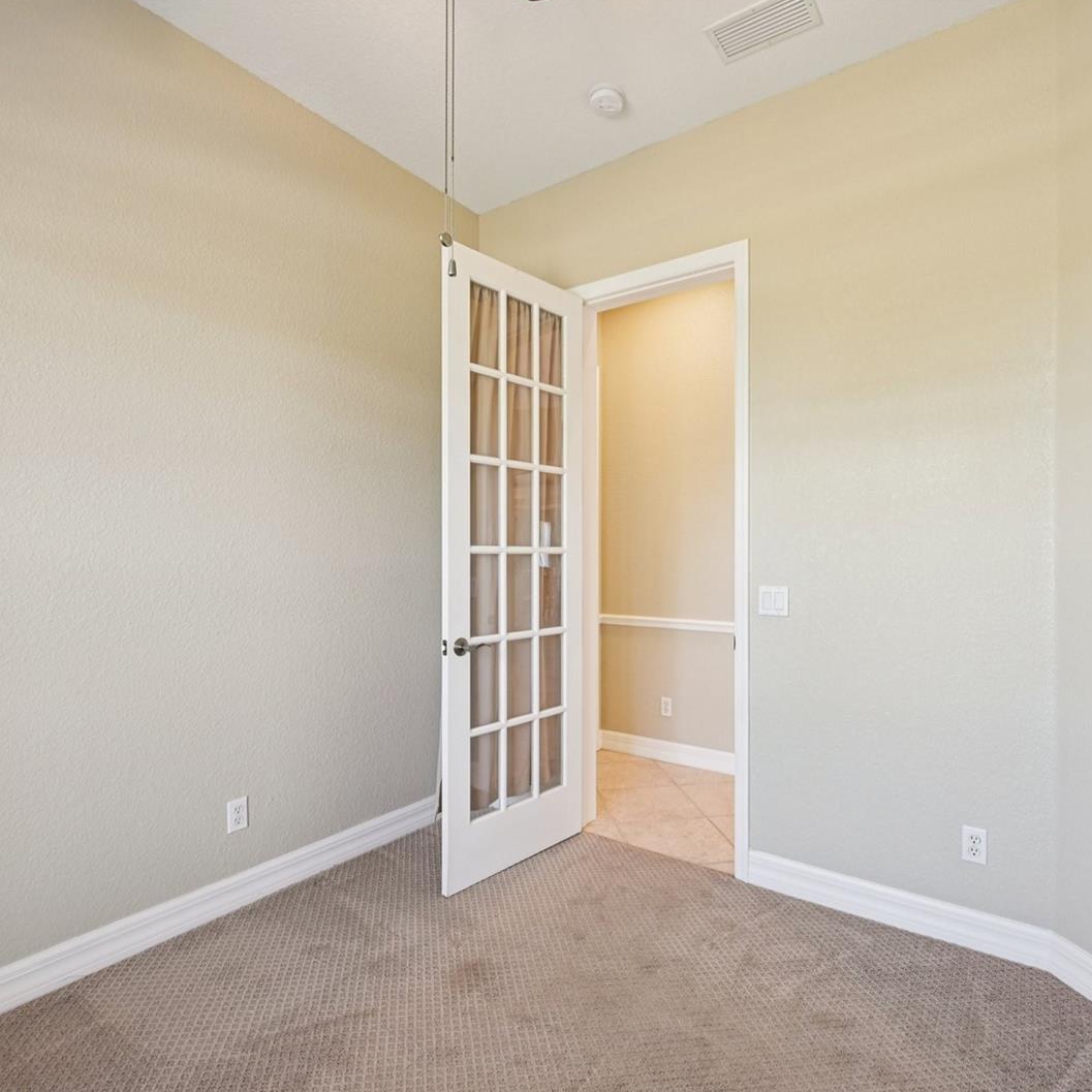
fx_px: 642
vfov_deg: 80.7
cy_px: 543
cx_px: 579
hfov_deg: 80.6
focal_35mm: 18
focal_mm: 14
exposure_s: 1/13
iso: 400
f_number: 8
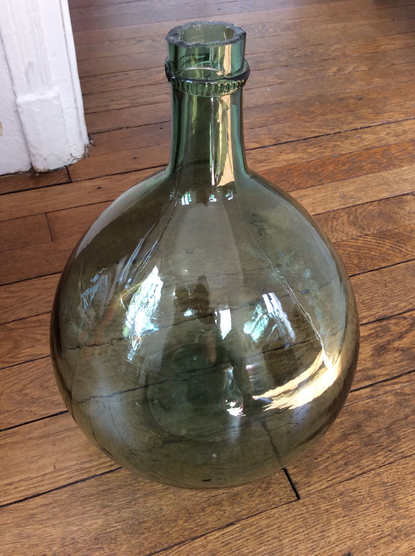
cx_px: 208
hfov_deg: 44.1
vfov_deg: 56.9
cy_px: 278
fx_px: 513
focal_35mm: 32
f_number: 2.4
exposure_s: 1/25
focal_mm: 3.3
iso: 64
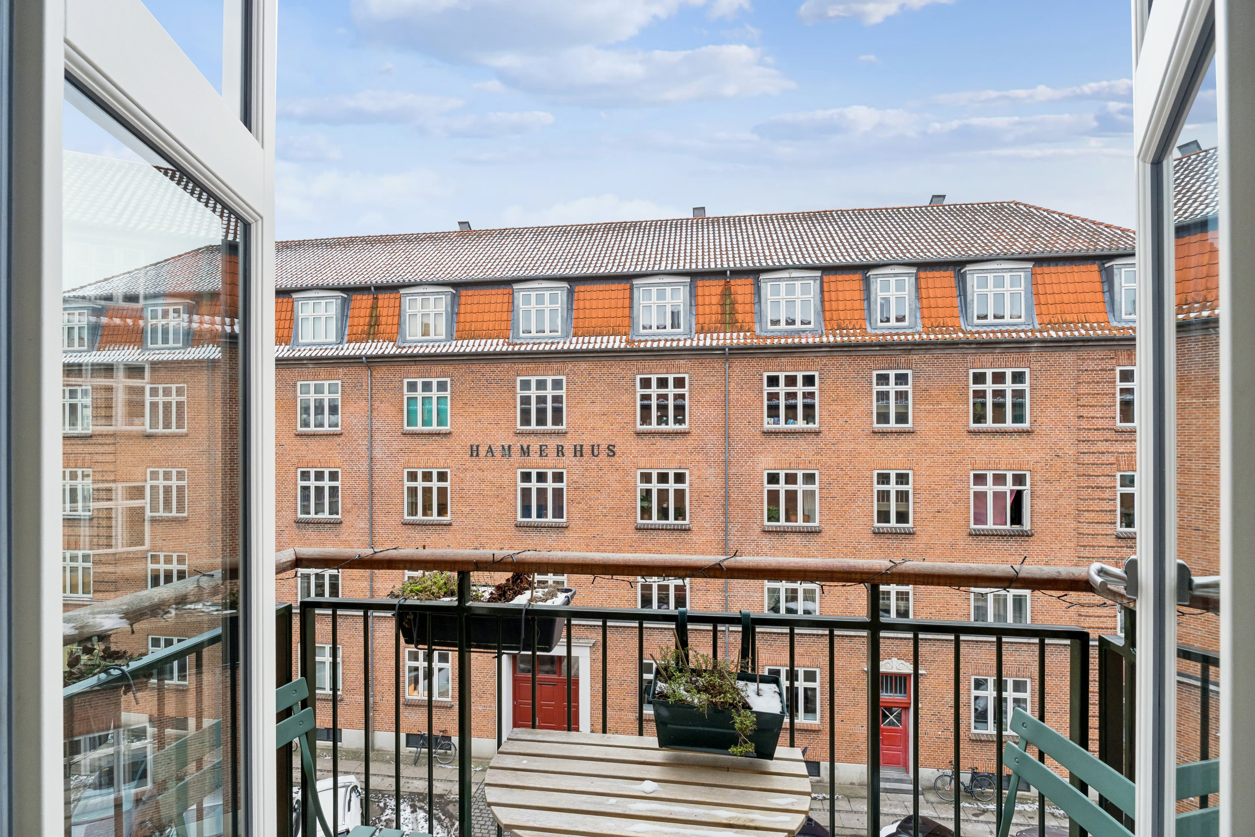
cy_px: 418
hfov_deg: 92.9
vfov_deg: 70.1
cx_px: 628
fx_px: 596
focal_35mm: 17
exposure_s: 1/40
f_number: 7.1
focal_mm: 11.4
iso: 400
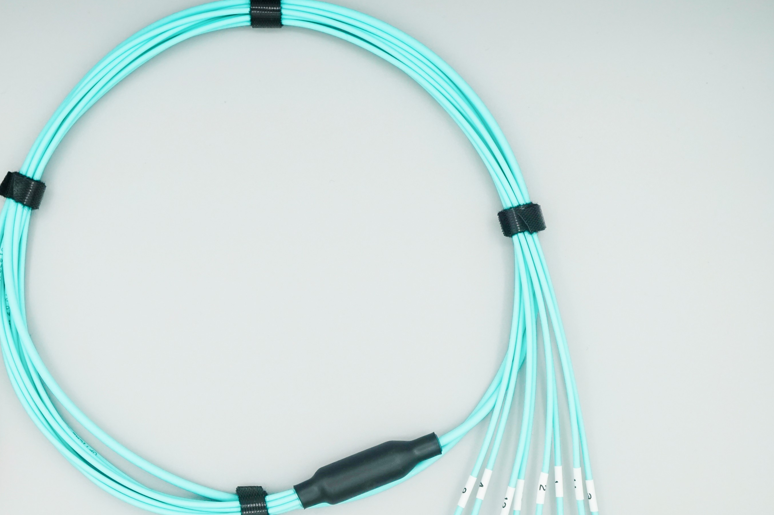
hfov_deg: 31.8
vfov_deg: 21.5
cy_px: 337
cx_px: 319
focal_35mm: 63
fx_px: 1354
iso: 500
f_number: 8
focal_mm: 30
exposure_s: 1/1000
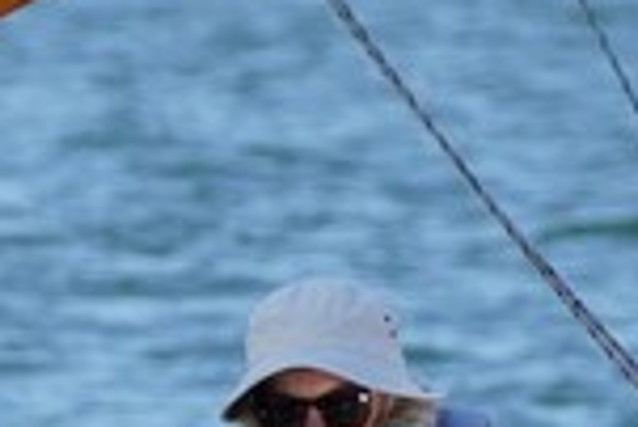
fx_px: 22912
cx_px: -224
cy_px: 438
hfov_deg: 1.6
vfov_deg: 1.1
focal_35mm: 1292
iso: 400
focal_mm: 163
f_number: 5
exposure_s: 1/2000
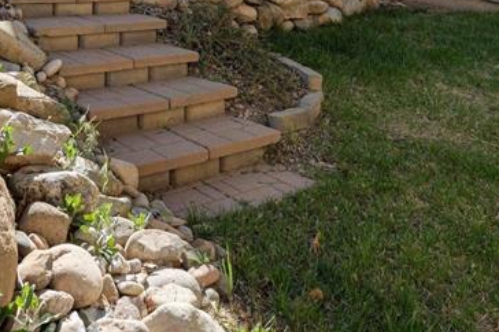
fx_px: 623
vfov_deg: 26.3
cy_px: -75
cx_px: 122
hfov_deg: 42.2
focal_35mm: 45
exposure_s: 1/80
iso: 400
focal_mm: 16
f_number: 8
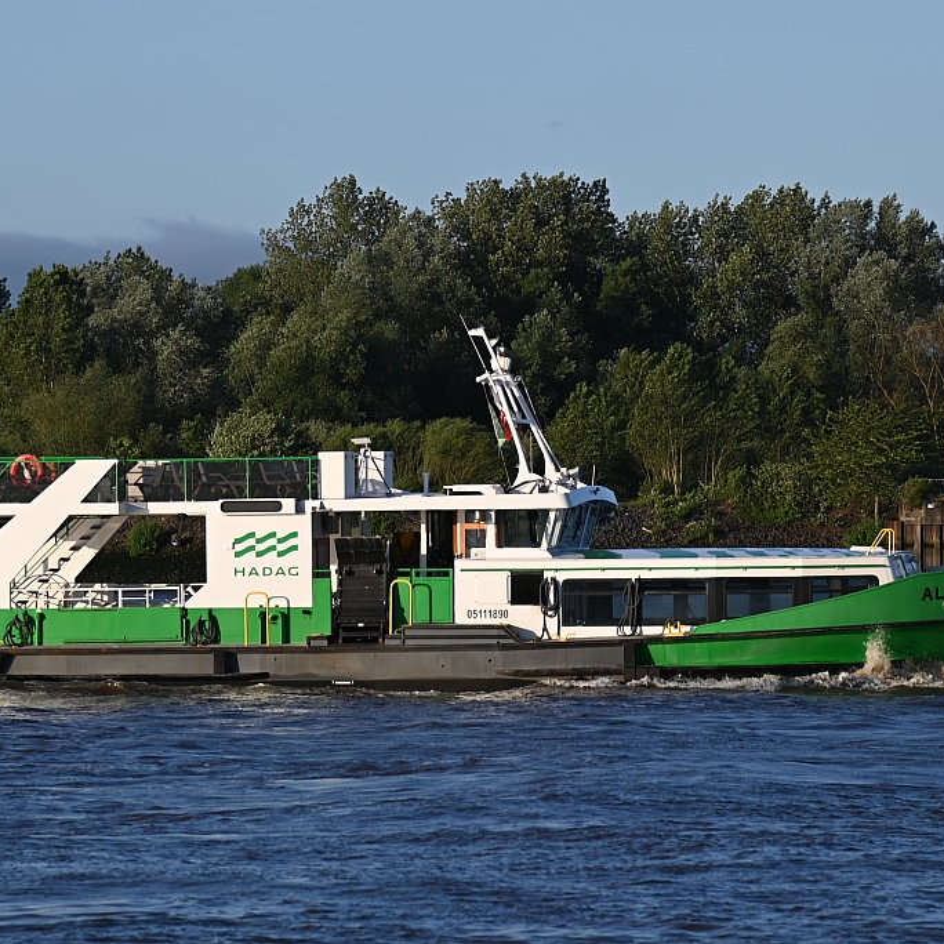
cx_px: 431
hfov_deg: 11.4
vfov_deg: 11.4
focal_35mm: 153
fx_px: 4721
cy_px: 472
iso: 100
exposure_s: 1/500
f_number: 5.6
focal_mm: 120
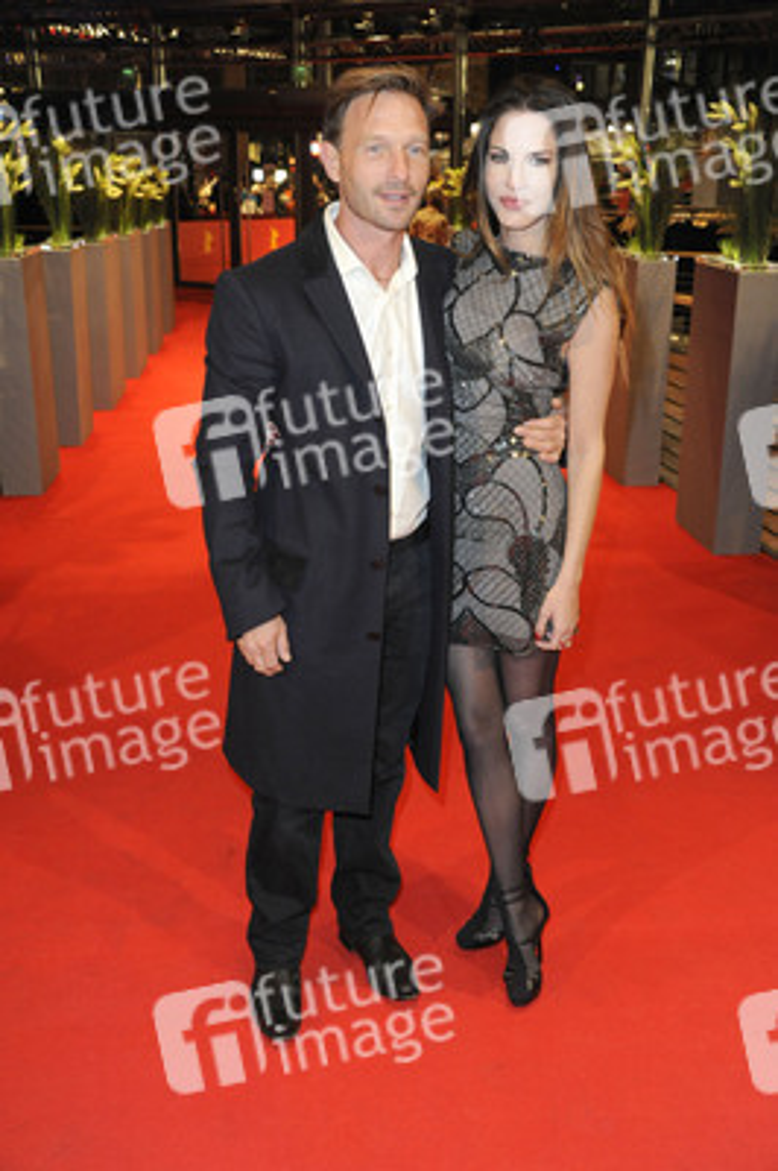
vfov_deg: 50.7
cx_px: 389
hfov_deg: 35.0
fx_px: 1234
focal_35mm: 38
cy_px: 586
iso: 3200
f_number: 5.6
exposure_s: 1/200
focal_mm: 38
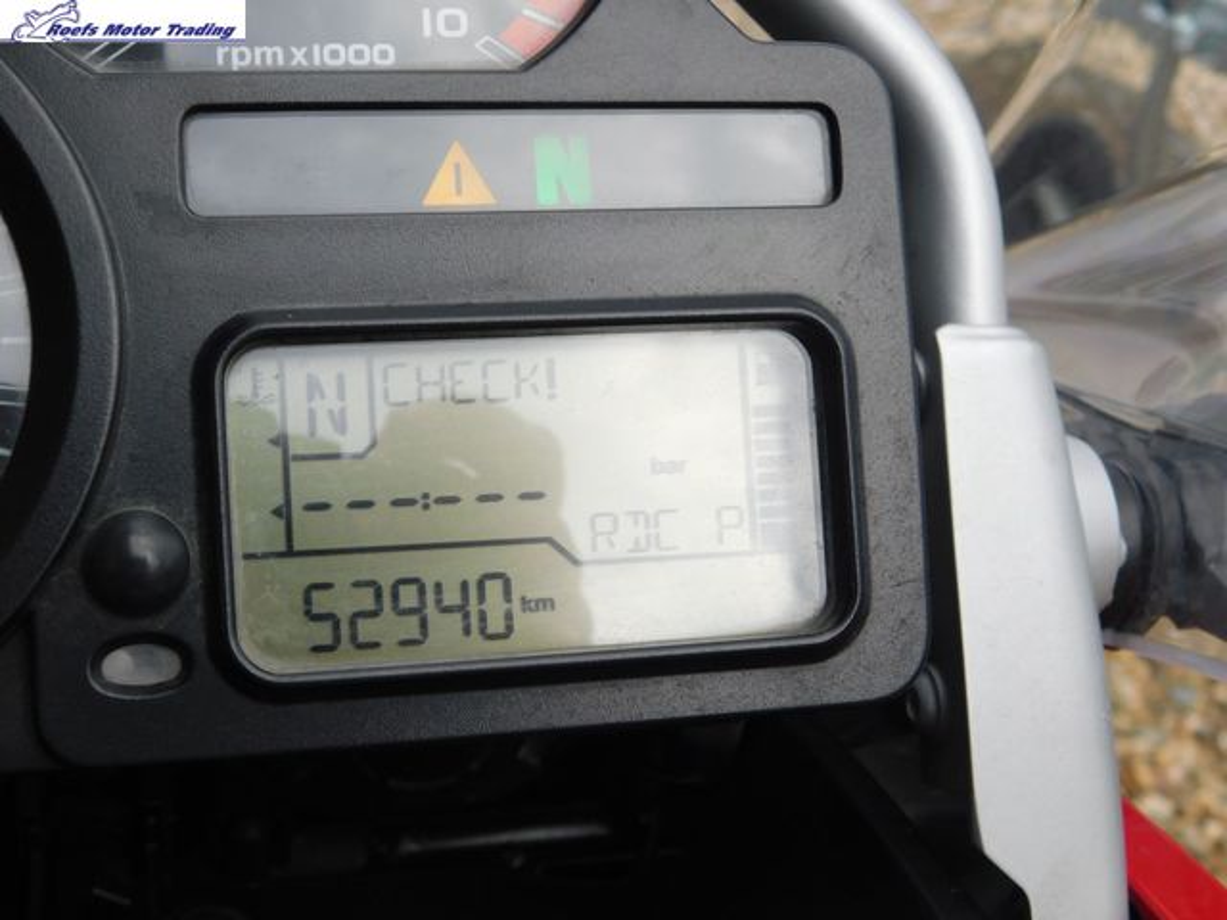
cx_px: 614
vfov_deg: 28.6
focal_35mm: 51
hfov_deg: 37.5
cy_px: 460
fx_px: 1808
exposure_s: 1/320
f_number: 3.8
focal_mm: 9
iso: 125
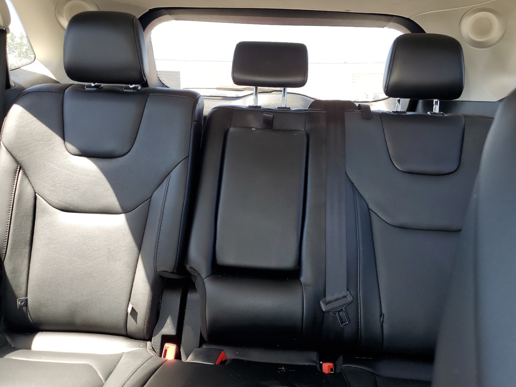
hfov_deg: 65.3
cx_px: 267
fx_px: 403
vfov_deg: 51.4
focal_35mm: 27
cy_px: 189
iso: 50
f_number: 1.5
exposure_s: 1/60.2
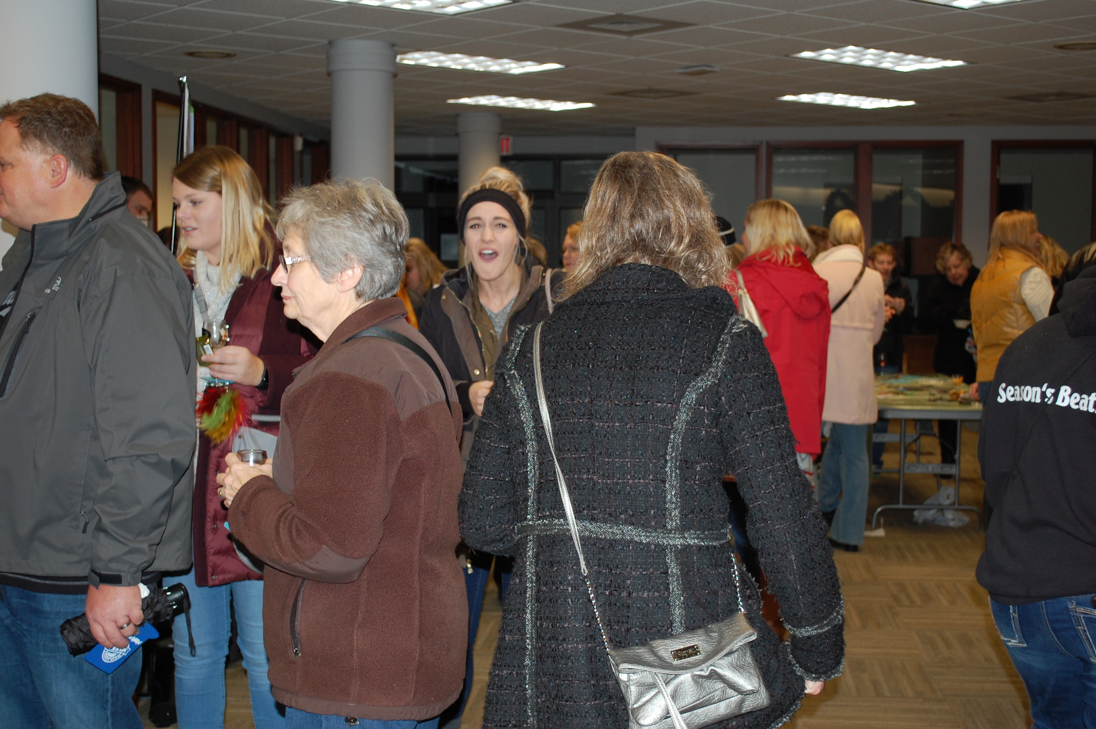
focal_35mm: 51
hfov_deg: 38.9
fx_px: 1551
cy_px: 364
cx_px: 548
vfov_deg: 26.4
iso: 400
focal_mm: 34
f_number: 5
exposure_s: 1/60
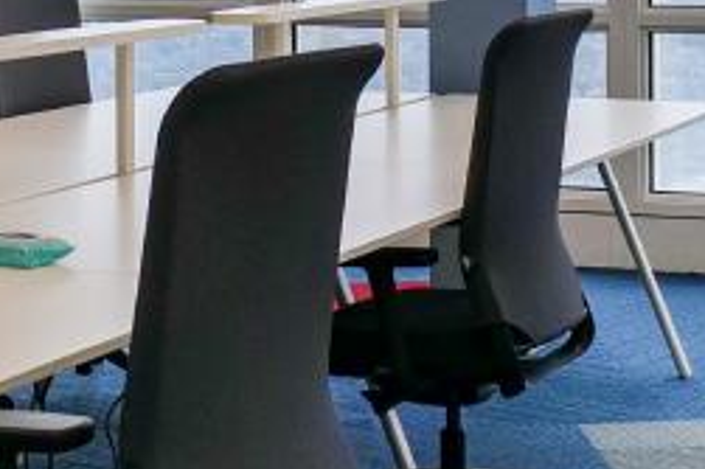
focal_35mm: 102
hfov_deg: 20.0
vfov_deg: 13.4
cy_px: 117
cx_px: 357
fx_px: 1996
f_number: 9
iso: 800
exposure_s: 1/100
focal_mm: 20
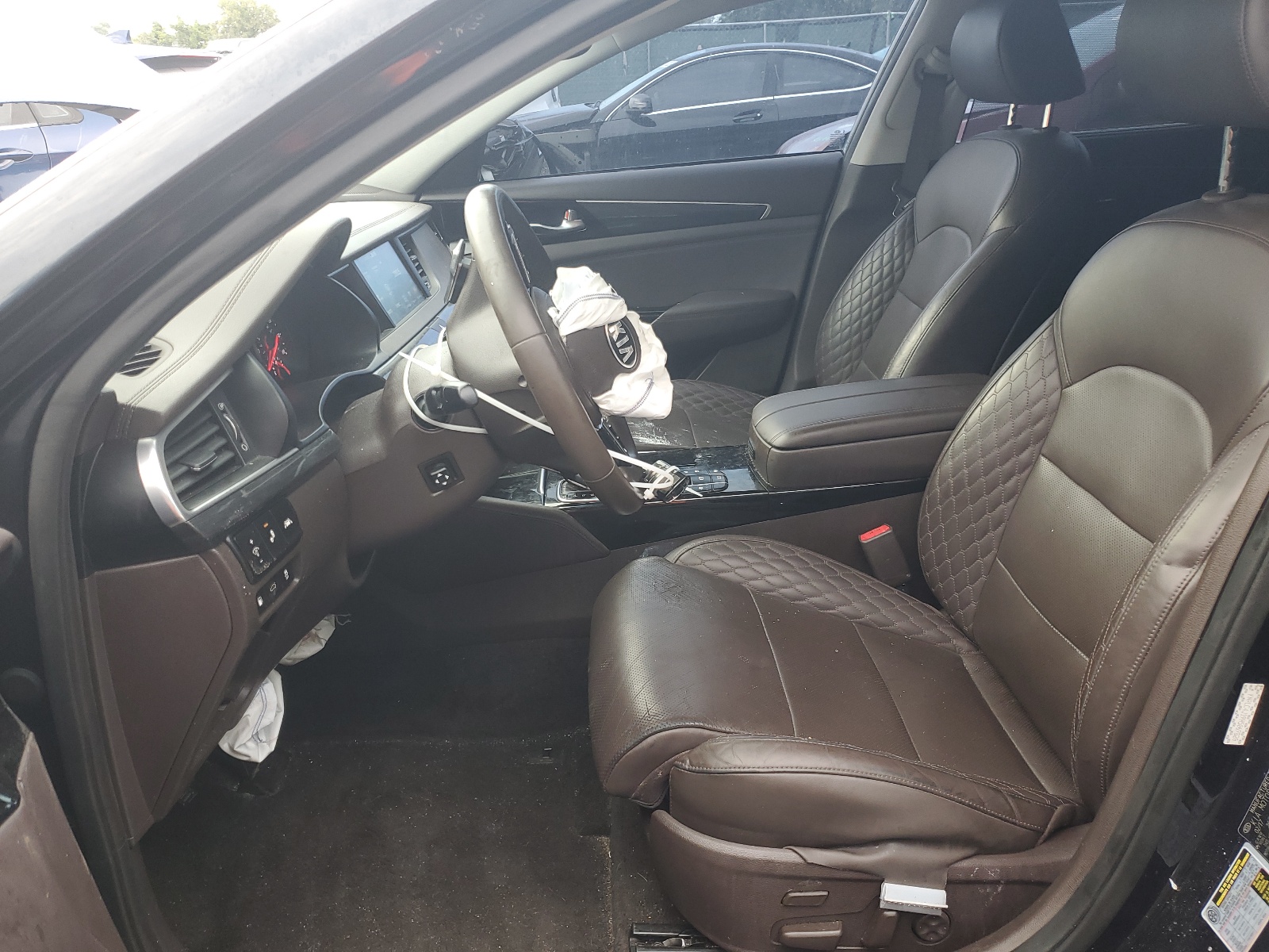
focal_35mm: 26
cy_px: 476
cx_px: 634
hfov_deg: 67.3
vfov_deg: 53.1
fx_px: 953
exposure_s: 1/50
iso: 54
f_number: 1.5
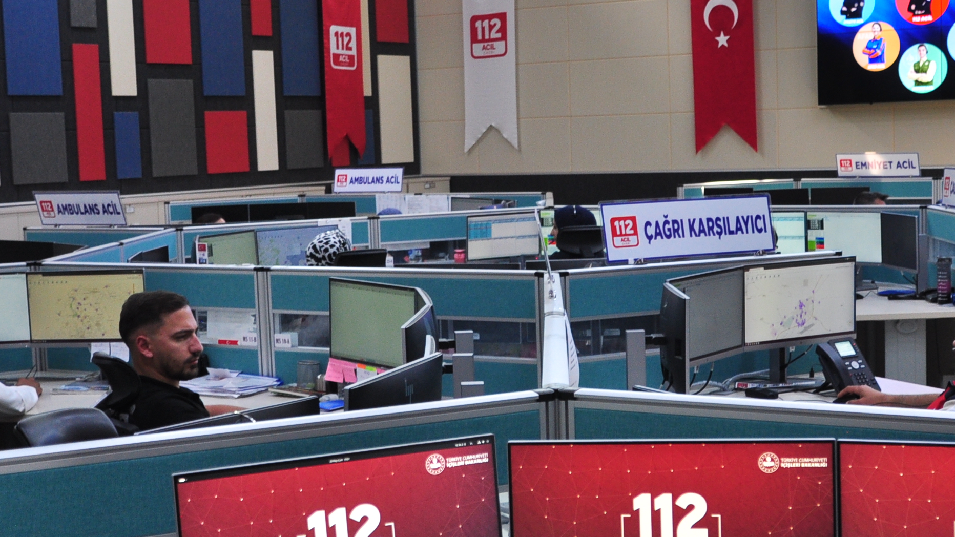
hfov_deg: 32.4
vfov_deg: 18.5
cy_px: 291
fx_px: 1646
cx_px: 502
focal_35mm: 65
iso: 400
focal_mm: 24
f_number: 3.8
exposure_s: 1/40
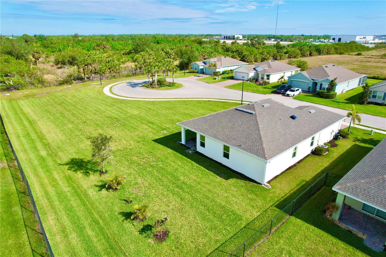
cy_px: 128
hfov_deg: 78.6
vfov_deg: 57.2
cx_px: 193
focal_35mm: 22
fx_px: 236
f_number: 2.8
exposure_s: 1/2000
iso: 100
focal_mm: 8.38
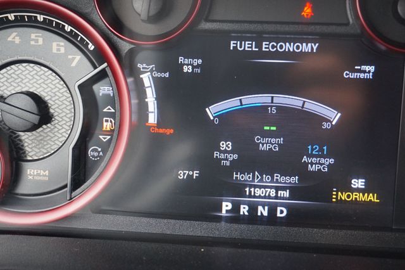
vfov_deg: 28.9
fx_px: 523
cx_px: 202
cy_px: 135
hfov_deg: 42.3
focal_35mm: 46
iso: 1000
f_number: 5
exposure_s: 1/60
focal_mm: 31
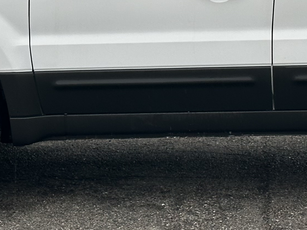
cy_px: -66
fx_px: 1543
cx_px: 214
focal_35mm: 174
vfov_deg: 8.4
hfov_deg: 11.3
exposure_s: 1/331
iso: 64
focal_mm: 6.86
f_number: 1.78
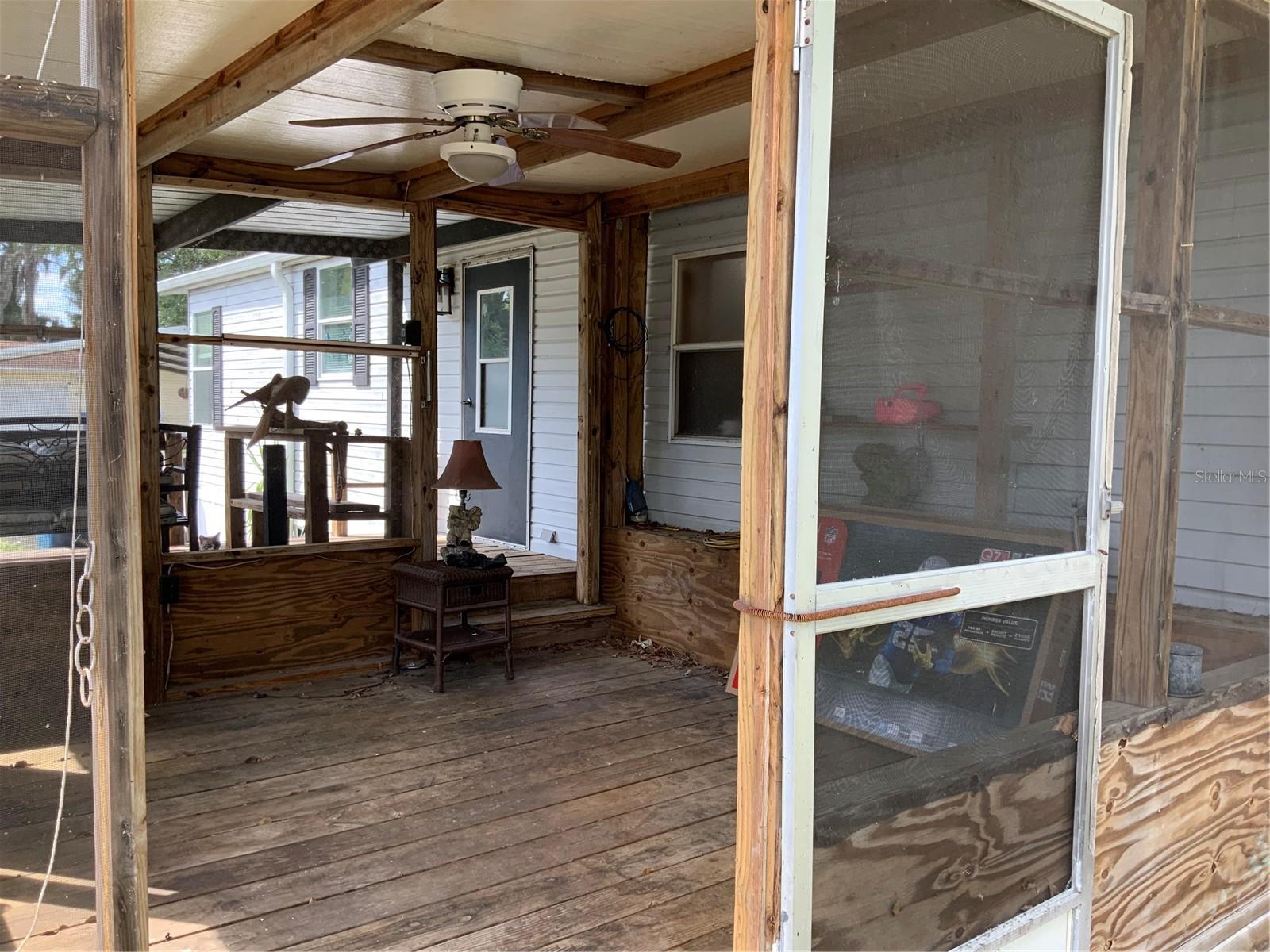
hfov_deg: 61.7
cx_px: 635
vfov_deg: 48.2
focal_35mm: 29
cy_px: 476
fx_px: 1064
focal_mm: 3
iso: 20
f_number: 1.8
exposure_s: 1/122
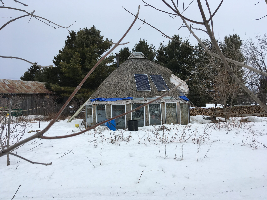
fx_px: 224
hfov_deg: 61.7
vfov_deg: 48.2
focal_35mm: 29
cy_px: 100
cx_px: 134
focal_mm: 4.15
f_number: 2.2
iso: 25
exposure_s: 1/2198
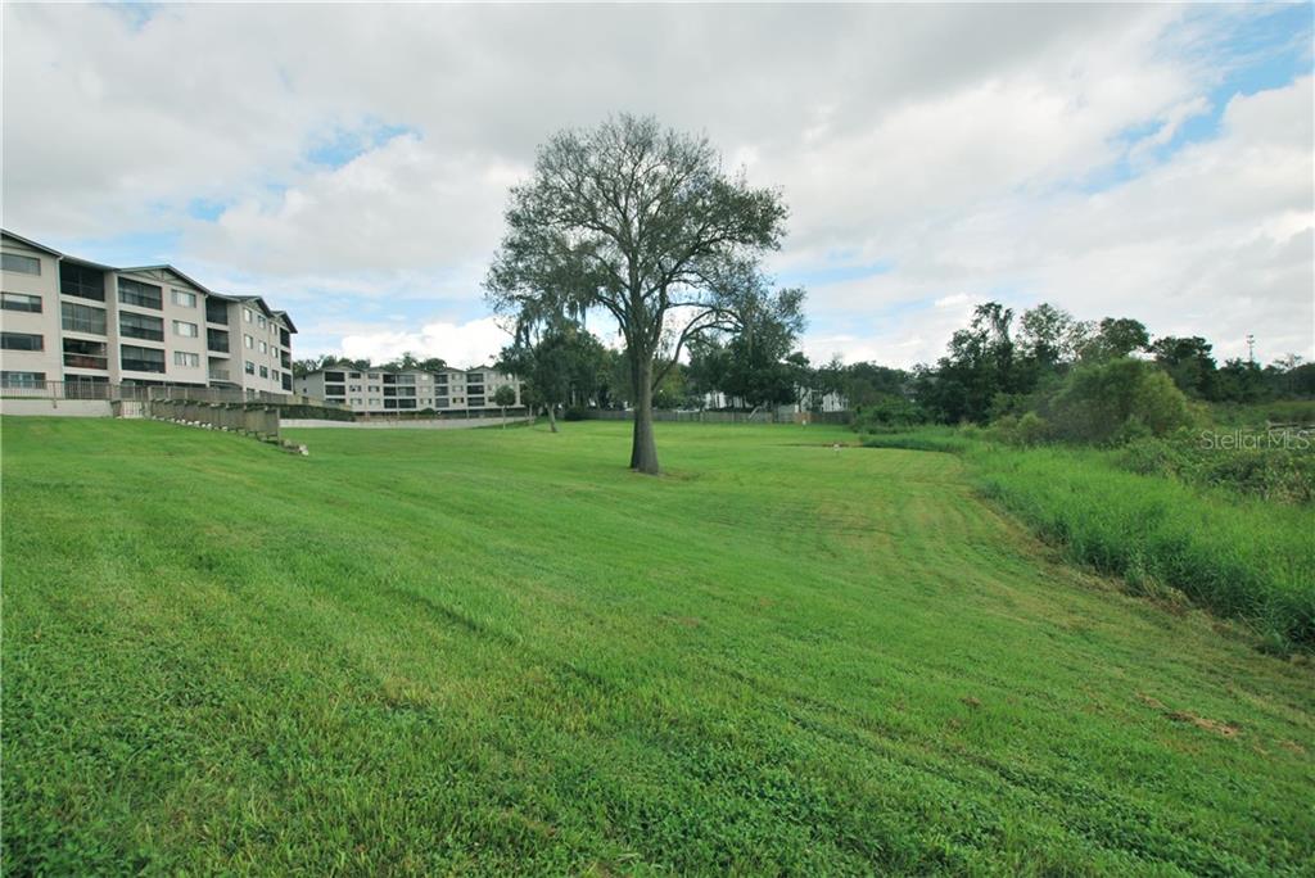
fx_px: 548
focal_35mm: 15
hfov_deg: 100.4
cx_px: 658
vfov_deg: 77.4
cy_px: 439
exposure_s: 1/200
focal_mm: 10
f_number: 9
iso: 100
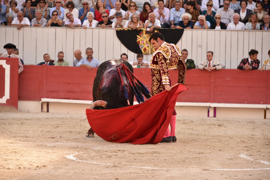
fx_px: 1275
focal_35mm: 170
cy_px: 90
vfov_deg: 8.1
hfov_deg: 12.1
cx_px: 135
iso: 400
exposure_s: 1/400
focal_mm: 170
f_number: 5.6
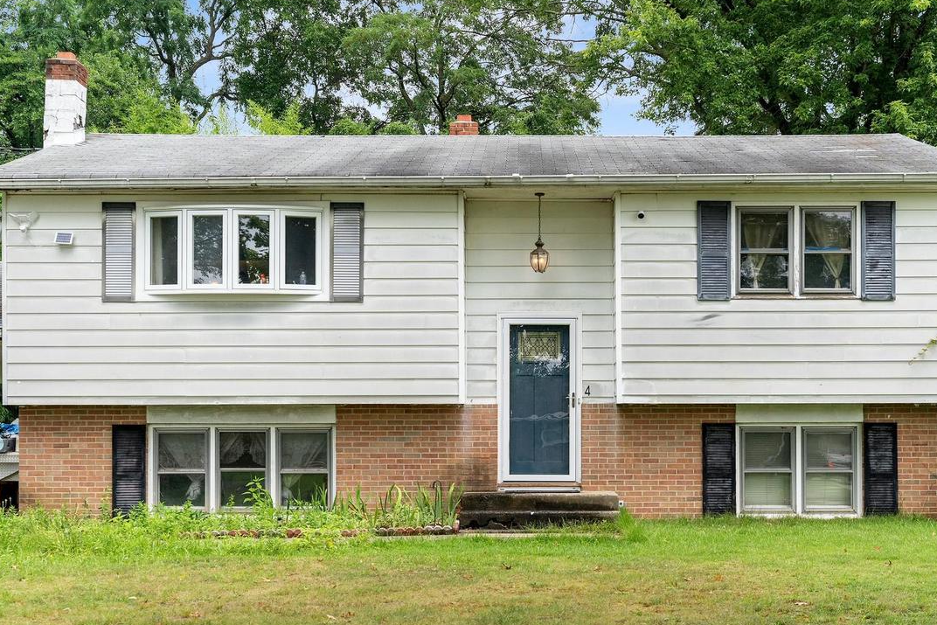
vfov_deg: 28.7
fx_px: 1223
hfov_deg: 41.8
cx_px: 530
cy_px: 295
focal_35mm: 47
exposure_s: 1/4000
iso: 800
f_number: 3.5
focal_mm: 35
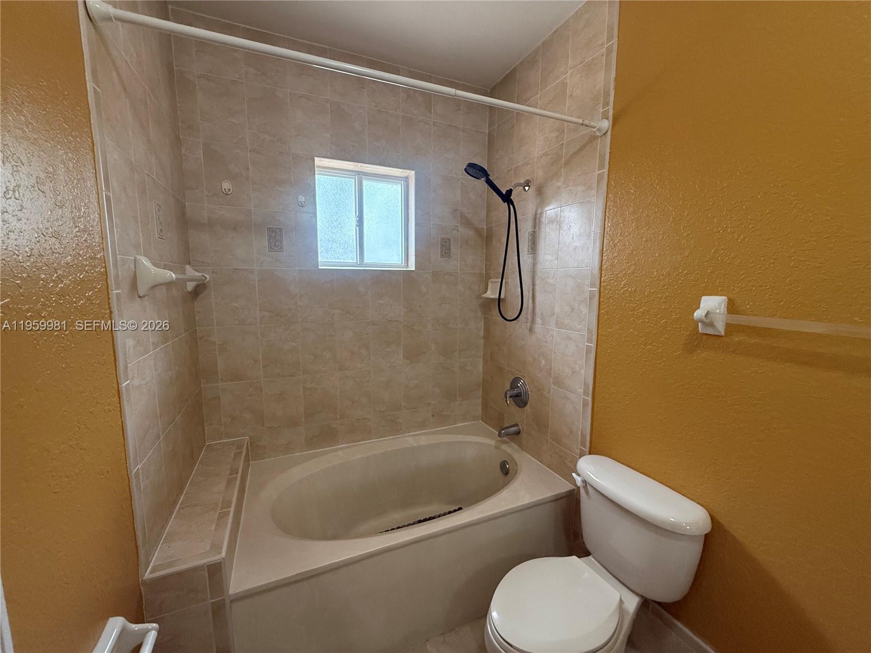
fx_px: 352
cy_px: 326
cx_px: 436
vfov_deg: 85.7
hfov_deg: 102.1
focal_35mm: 14
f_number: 2.2
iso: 400
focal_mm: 2.22
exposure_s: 1/120
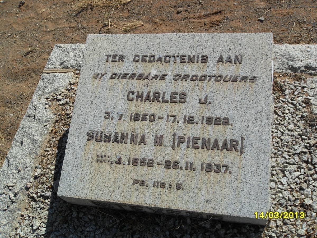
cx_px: 158
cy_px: 119
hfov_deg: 52.6
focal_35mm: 35
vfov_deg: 40.7
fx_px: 321
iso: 80
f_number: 8.2
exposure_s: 1/250
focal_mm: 6.3
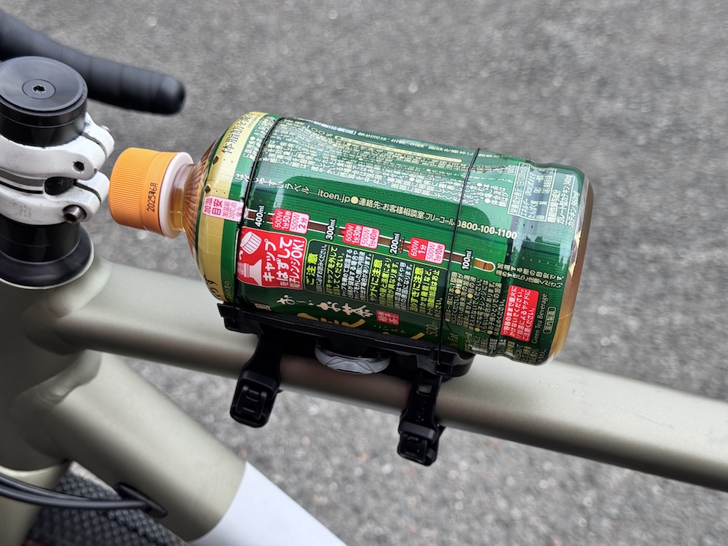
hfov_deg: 39.7
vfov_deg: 30.3
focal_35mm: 48
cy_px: 273
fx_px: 1009
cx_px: 364
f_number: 1.78
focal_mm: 6.76
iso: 64
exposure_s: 1/783
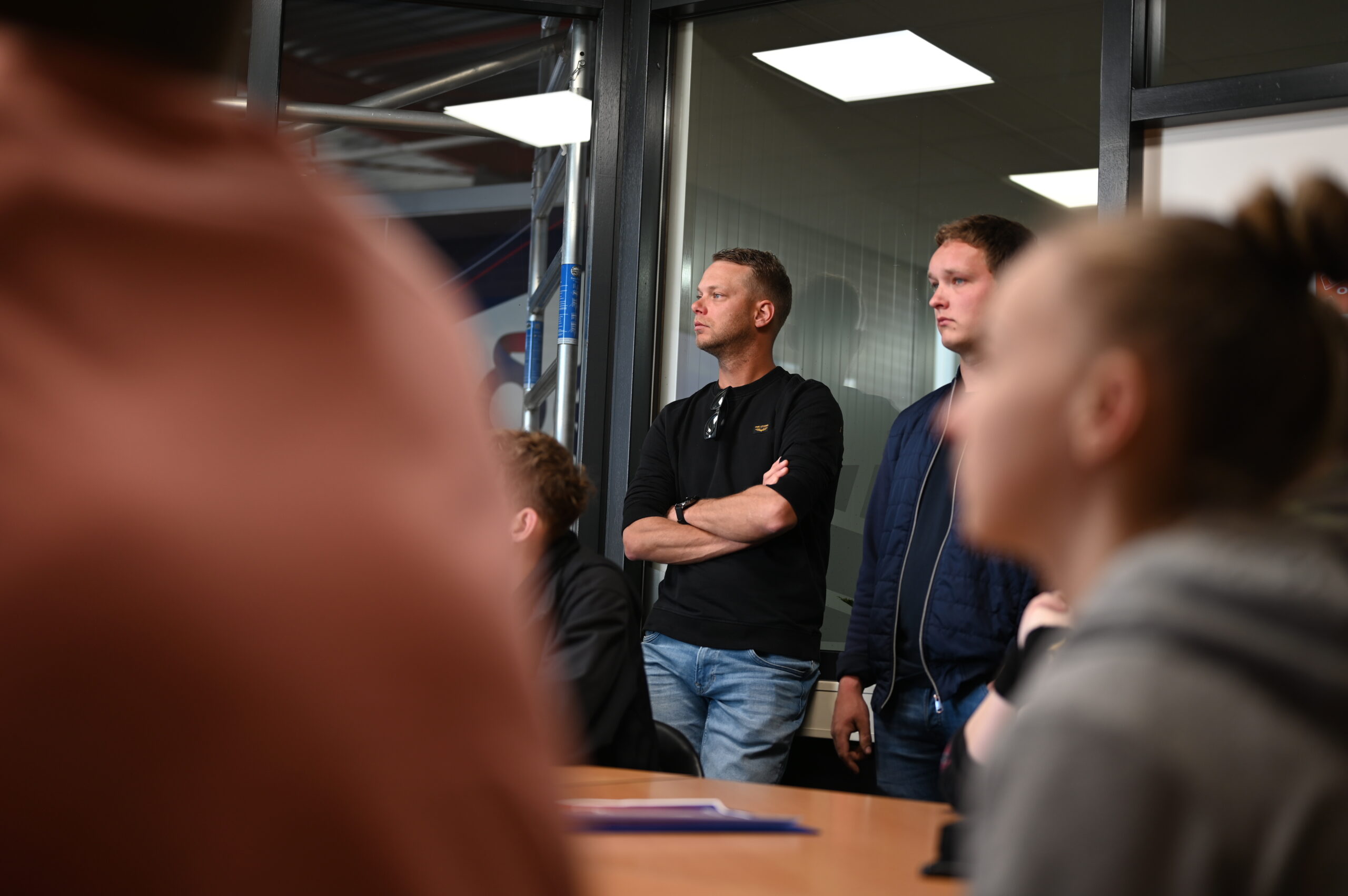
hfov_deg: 39.6
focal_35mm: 50
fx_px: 1871
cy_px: 448
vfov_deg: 27.0
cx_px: 674
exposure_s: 1/60
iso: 140
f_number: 1.8
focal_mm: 50
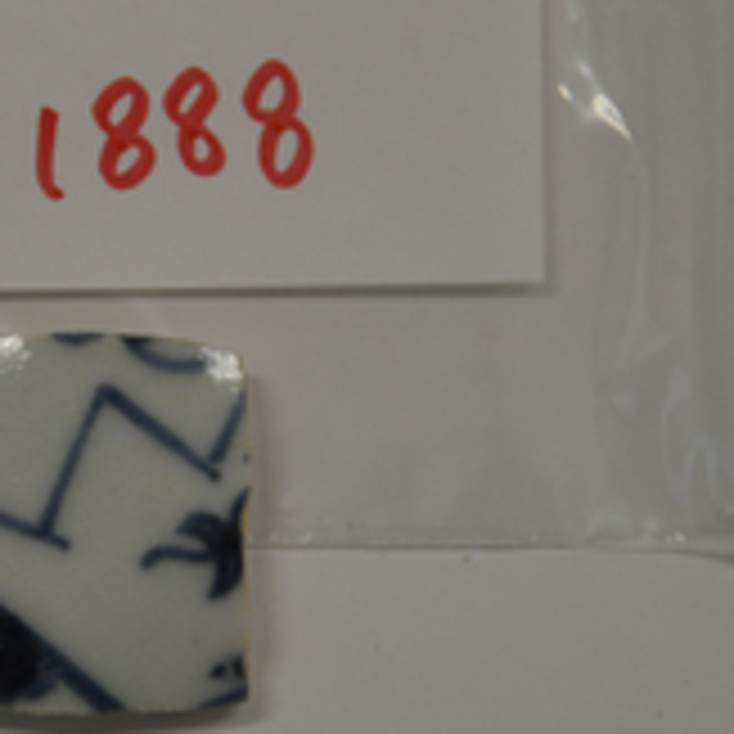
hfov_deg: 4.7
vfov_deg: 4.7
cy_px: 351
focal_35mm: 370
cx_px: 113
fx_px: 8880
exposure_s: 1/160
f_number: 5.6
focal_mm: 105
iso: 800
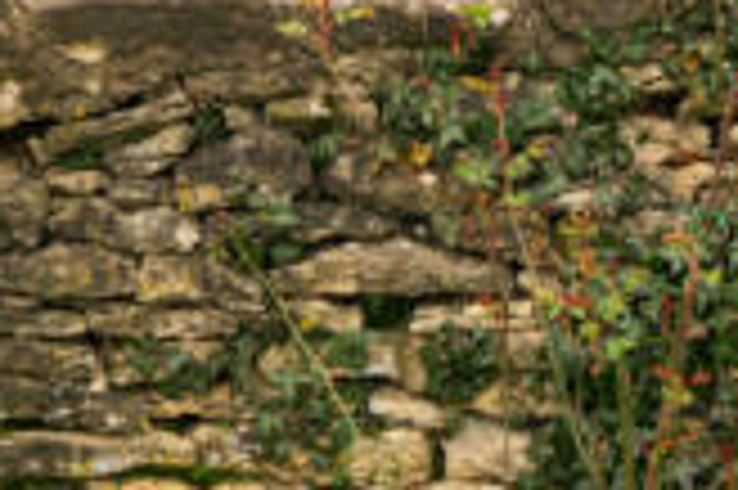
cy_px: -591
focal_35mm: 219
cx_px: 302
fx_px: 4485
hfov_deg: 9.4
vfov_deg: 6.1
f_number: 8
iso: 320
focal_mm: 35
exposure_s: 1/160
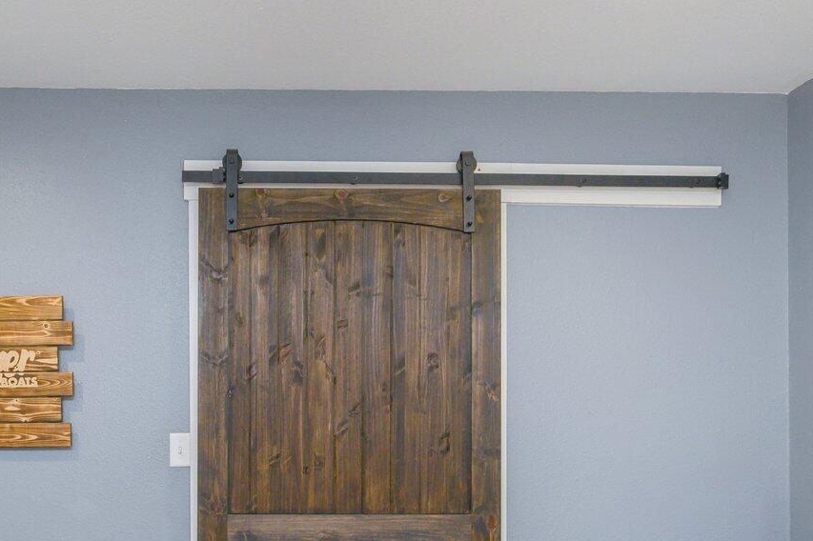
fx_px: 840
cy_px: 426
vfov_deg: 34.7
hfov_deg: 51.1
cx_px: 301
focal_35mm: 37
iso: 500
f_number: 9
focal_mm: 15.5
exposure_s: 1/30
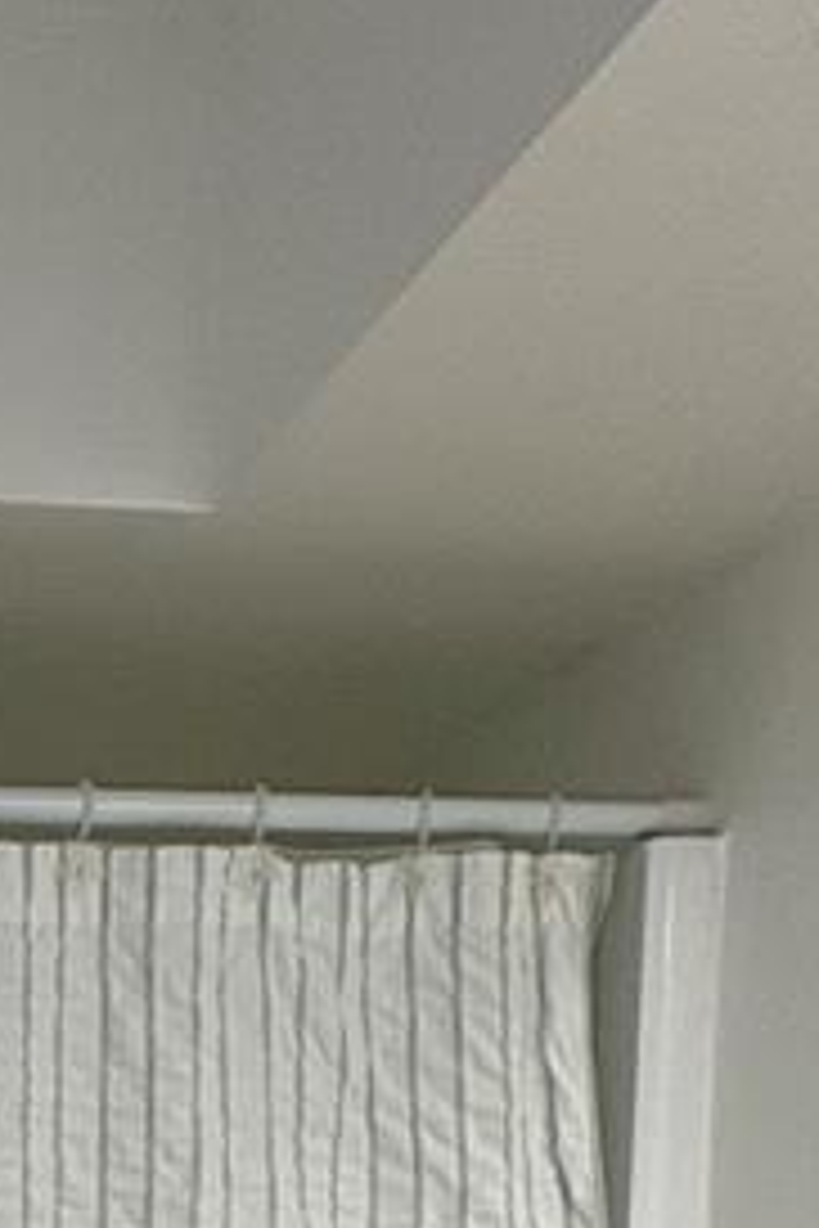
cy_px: 1822
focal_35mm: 64
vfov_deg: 24.6
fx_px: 2184
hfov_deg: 19.6
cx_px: -238
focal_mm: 2.22
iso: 125
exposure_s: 1/60
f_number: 2.2
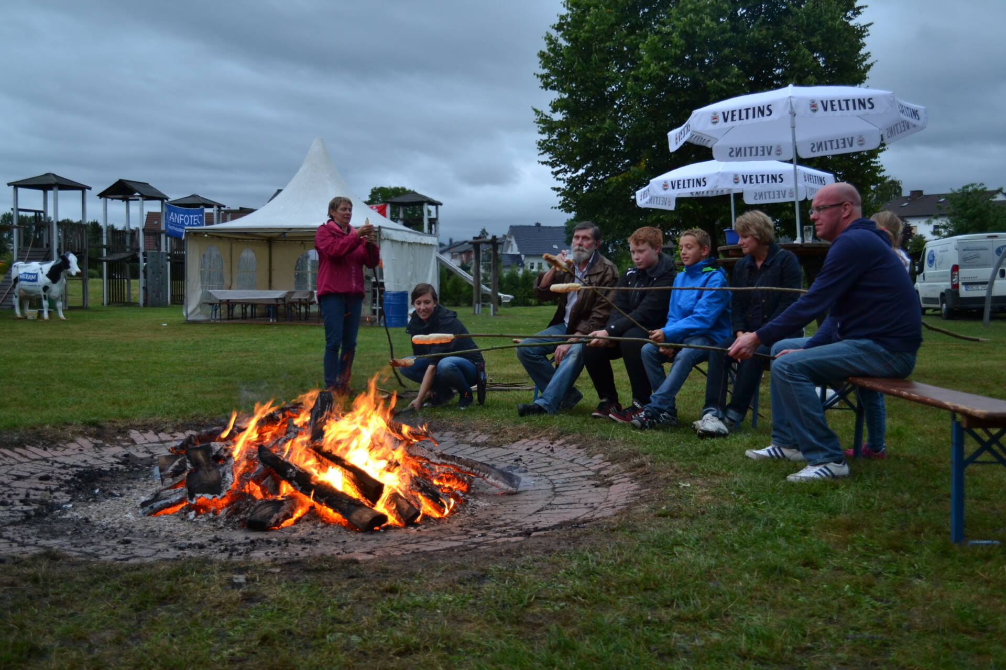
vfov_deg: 36.9
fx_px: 1006
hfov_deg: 53.1
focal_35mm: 36
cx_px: 503
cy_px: 335
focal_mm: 24
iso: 400
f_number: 4
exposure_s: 1/60
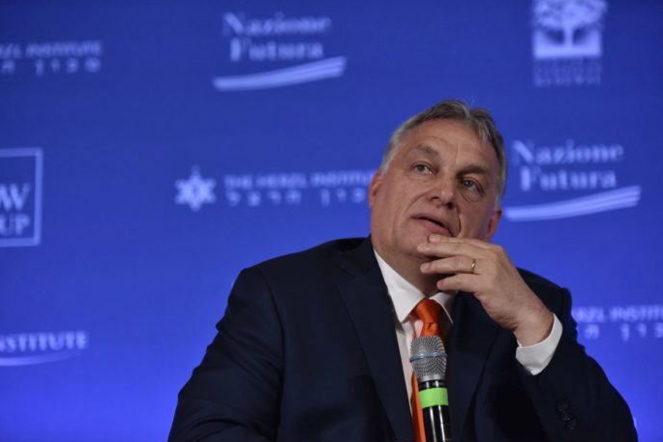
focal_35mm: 124
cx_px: 336
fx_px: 2284
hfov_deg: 16.5
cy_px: 222
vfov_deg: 11.1
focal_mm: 122
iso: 2500
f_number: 2.8
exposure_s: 1/400
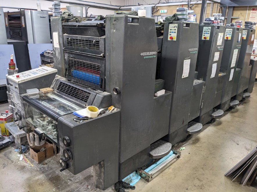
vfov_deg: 51.4
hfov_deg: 65.3
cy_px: 96
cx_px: 128
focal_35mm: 27
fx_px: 200
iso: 57
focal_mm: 4.38
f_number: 1.73
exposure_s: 1/33.3
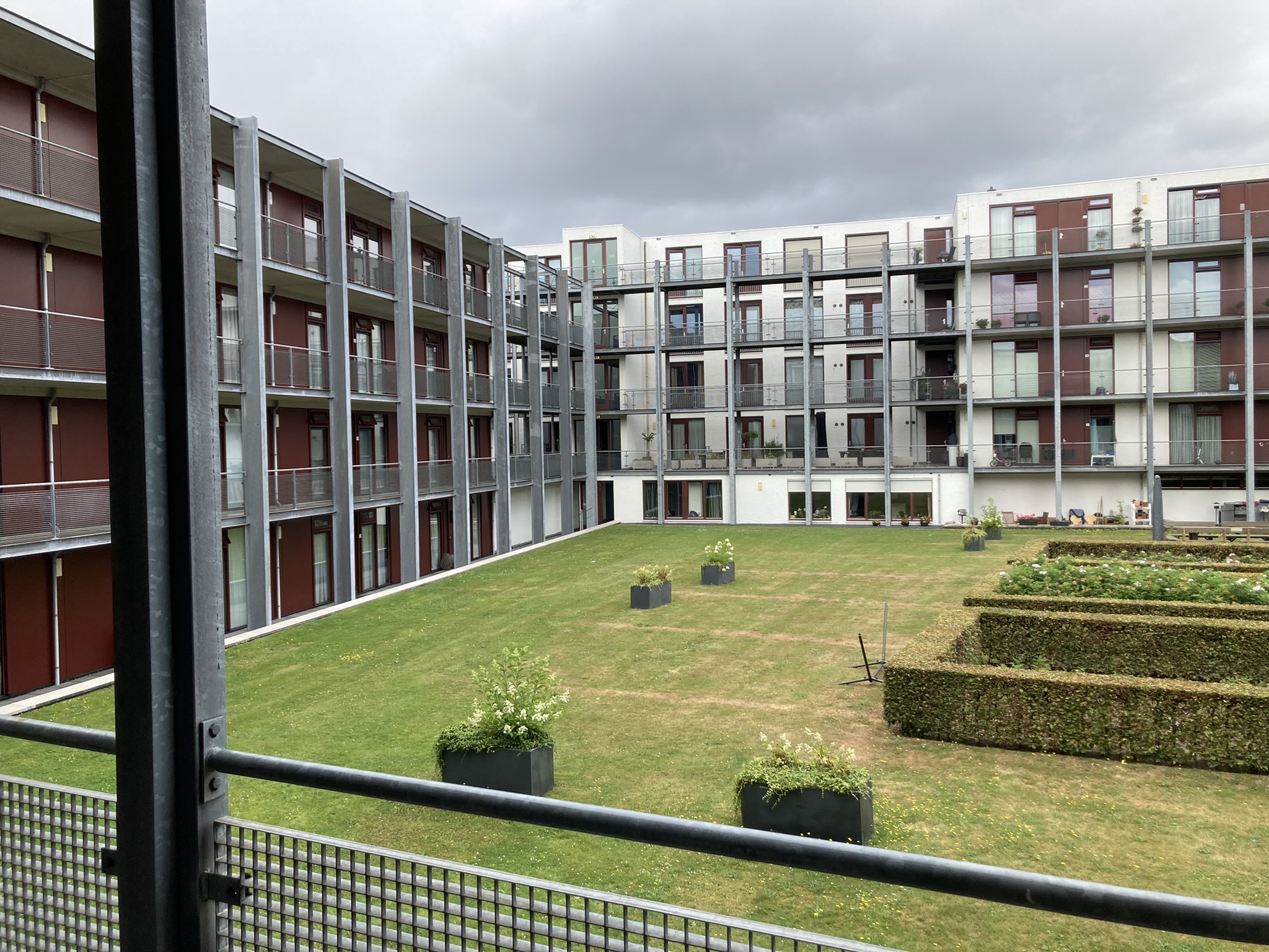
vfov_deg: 49.7
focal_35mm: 28
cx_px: 634
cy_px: 476
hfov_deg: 63.4
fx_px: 1026
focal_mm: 3.99
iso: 20
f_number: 1.8
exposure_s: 1/665
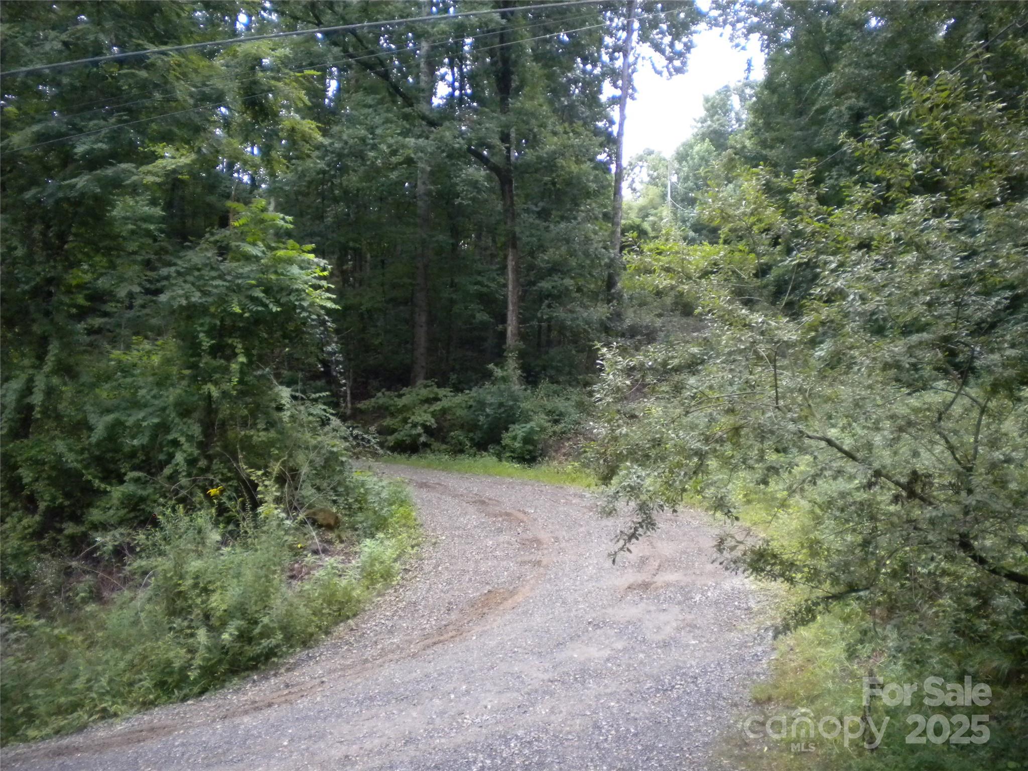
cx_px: 514
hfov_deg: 52.6
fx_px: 1039
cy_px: 386
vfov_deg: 40.7
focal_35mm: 35
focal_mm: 6.3
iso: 400
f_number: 3.1
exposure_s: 1/402
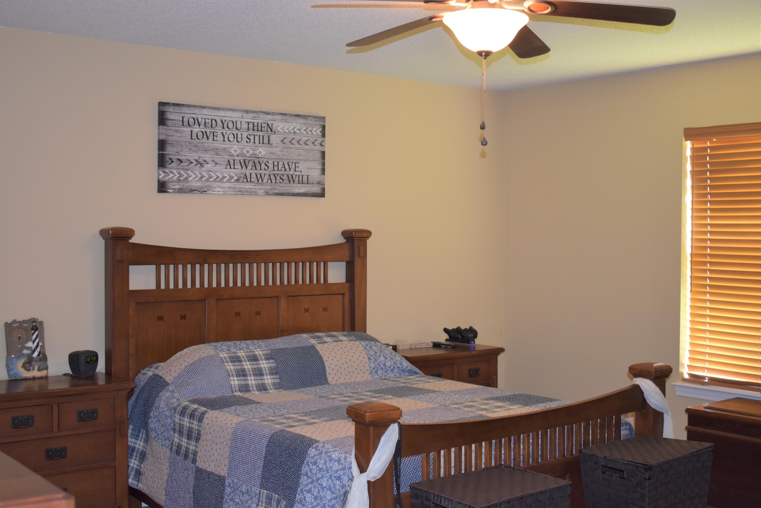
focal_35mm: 45
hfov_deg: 43.6
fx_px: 951
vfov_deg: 29.9
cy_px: 254
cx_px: 380
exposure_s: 1/30
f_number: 4.2
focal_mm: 30
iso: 900
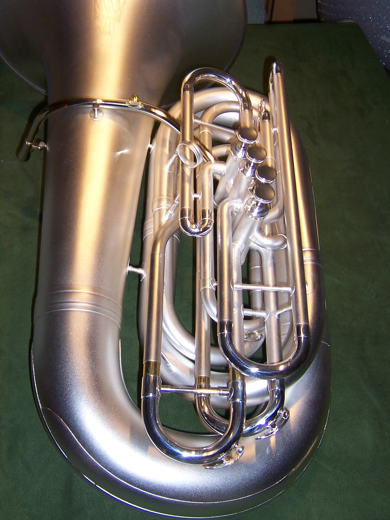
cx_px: 157
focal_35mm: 44
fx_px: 661
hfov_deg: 32.8
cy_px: 196
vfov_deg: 42.6
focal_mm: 5.5
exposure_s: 1/60
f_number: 2.8
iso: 80
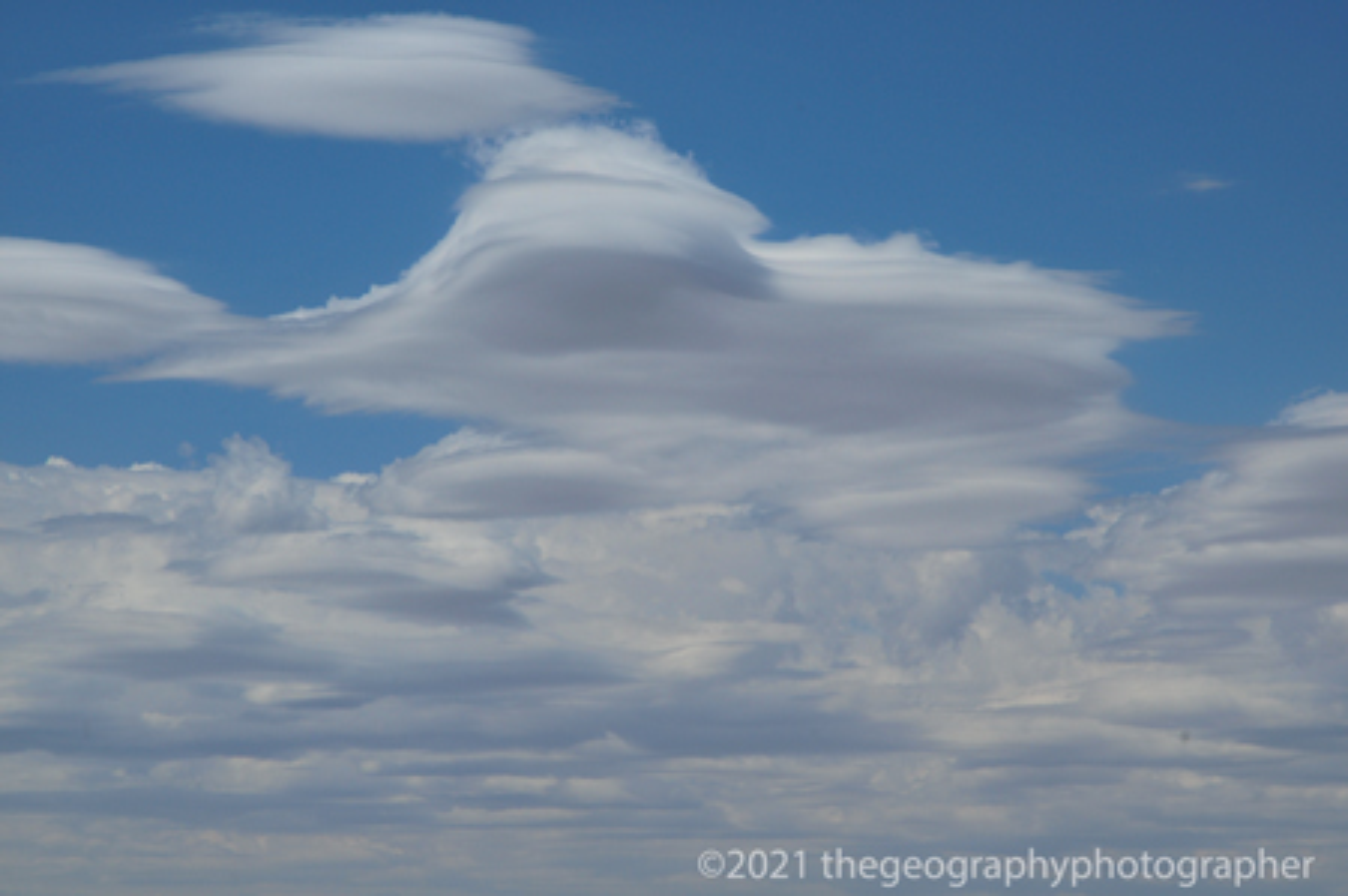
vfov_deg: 10.7
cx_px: 674
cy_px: 448
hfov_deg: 16.1
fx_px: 4769
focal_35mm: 128
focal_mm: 85
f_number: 18
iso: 250
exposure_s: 1/125
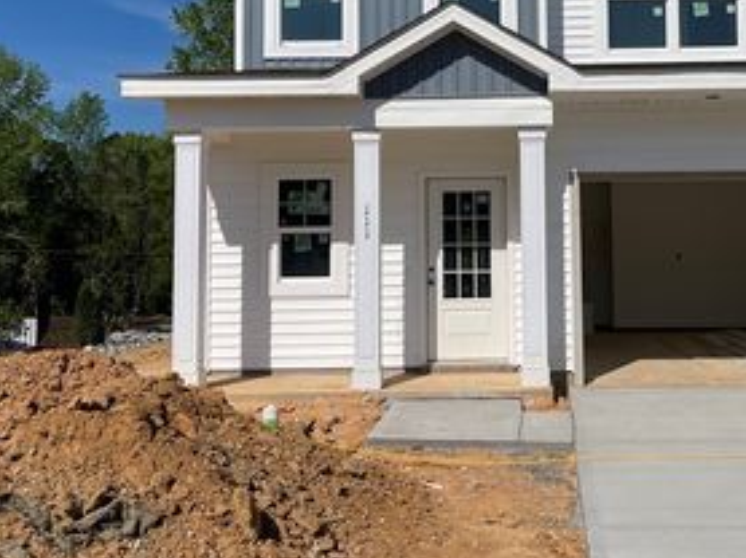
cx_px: 518
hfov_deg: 41.4
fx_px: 969
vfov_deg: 31.8
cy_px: 173
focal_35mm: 45
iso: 32
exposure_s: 1/10989
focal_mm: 5.1
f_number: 1.6
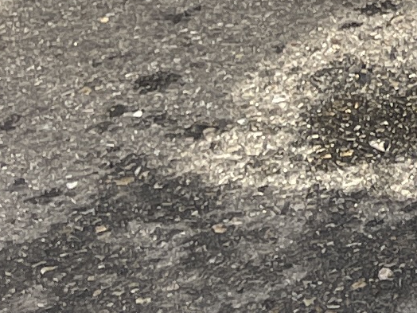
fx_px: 2409
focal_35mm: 200
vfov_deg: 7.0
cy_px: -413
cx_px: 1378
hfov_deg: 8.0
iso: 32
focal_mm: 5.1
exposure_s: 1/692
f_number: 1.6
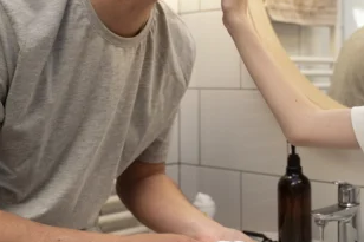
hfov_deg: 33.4
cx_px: 264
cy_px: 34
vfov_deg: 22.5
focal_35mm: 59
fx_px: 596
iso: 1250
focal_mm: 28
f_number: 3.5
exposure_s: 1/320
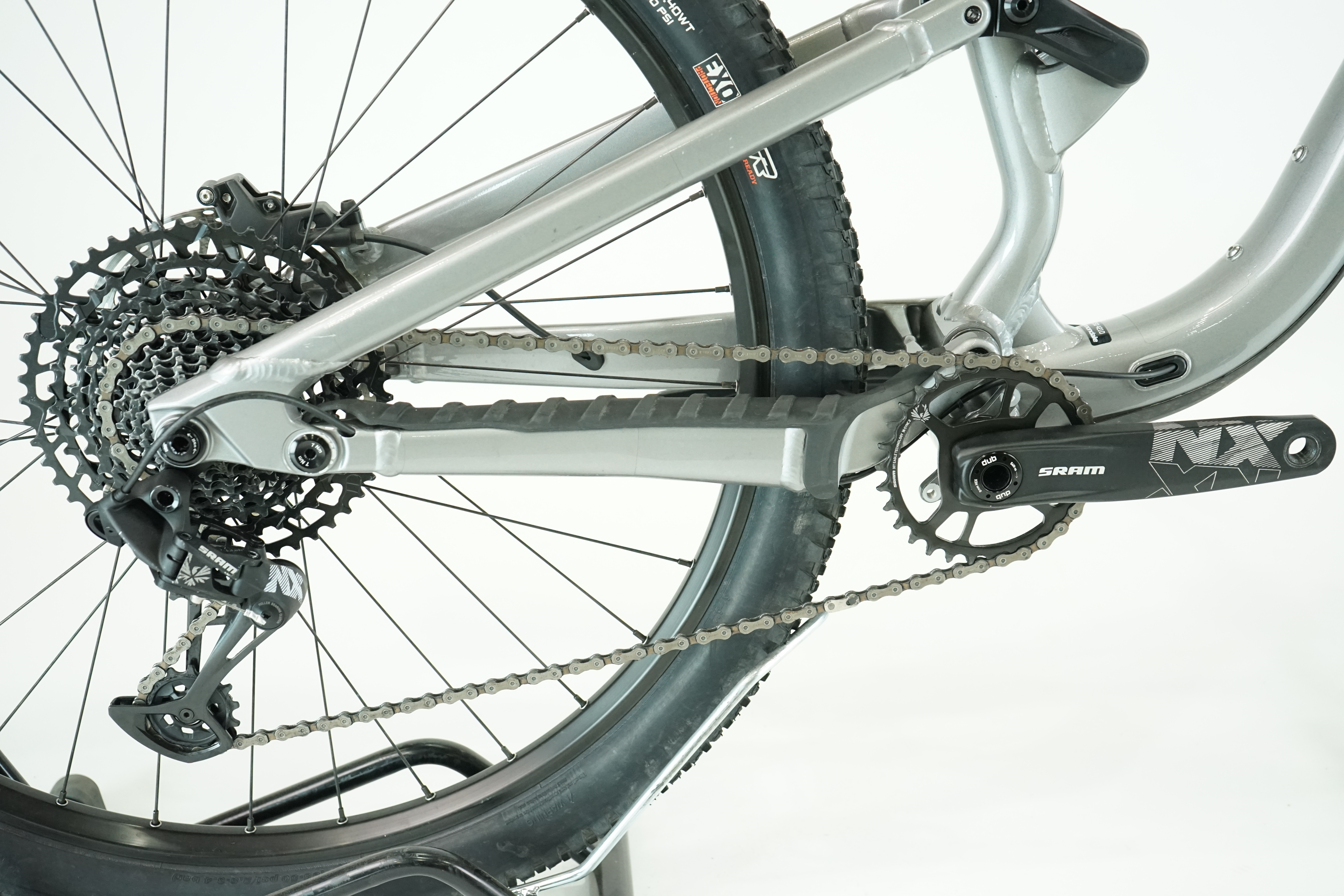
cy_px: 448
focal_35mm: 41
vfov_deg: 32.6
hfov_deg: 47.4
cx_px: 672
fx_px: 1531
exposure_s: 1/200
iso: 3200
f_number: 5.6
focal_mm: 41
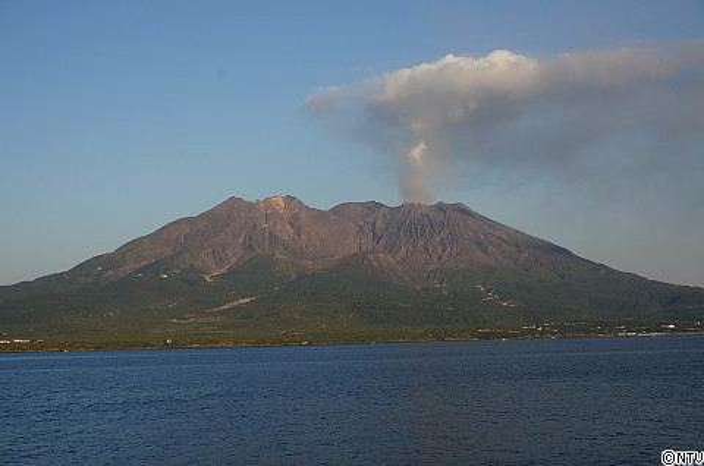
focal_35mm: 54
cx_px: 352
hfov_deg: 36.9
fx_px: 1054
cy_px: 233
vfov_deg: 25.0
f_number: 13
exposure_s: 1/250
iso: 250
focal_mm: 36
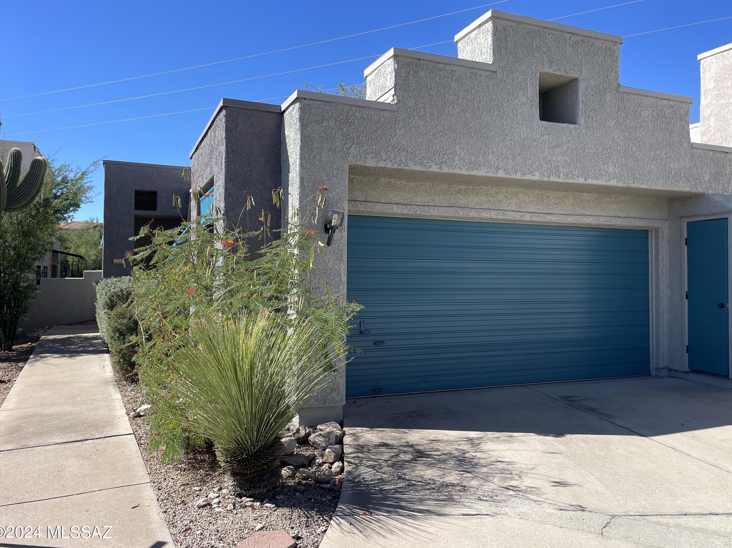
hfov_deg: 63.4
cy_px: 264
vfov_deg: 49.7
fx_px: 592
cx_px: 386
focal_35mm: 28
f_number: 1.6
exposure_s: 1/2353
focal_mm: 4.2
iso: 32
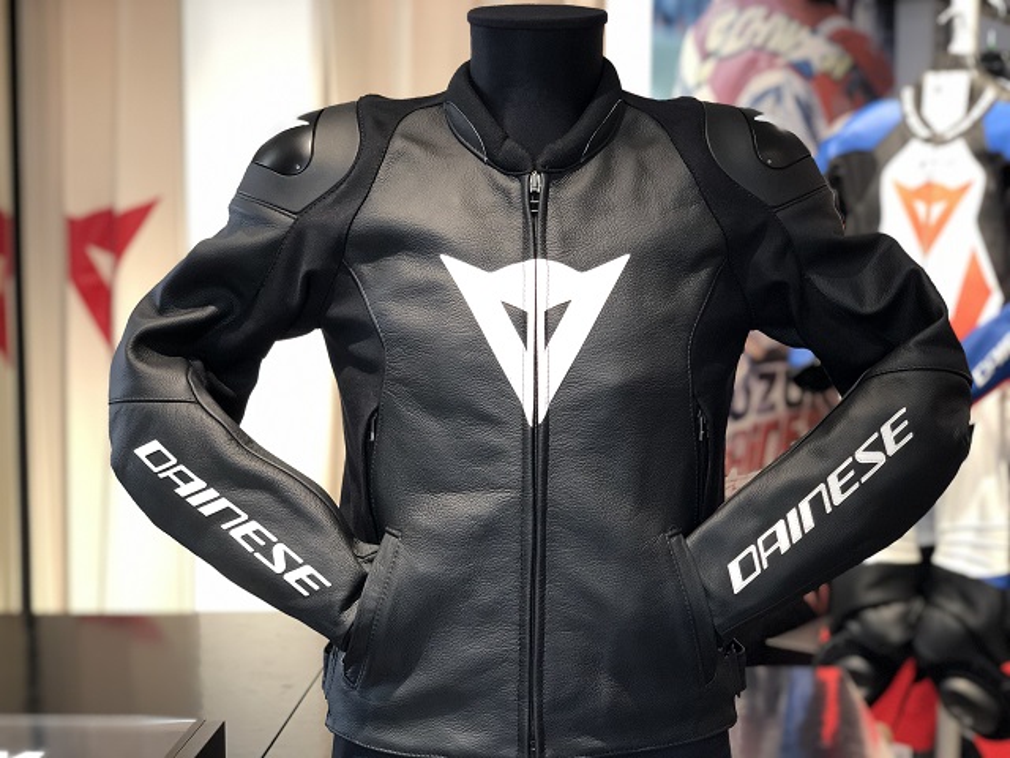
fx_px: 1517
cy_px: 379
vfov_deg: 28.0
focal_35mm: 52
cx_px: 505
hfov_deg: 36.8
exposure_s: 1/33
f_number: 2.4
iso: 100
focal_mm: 6
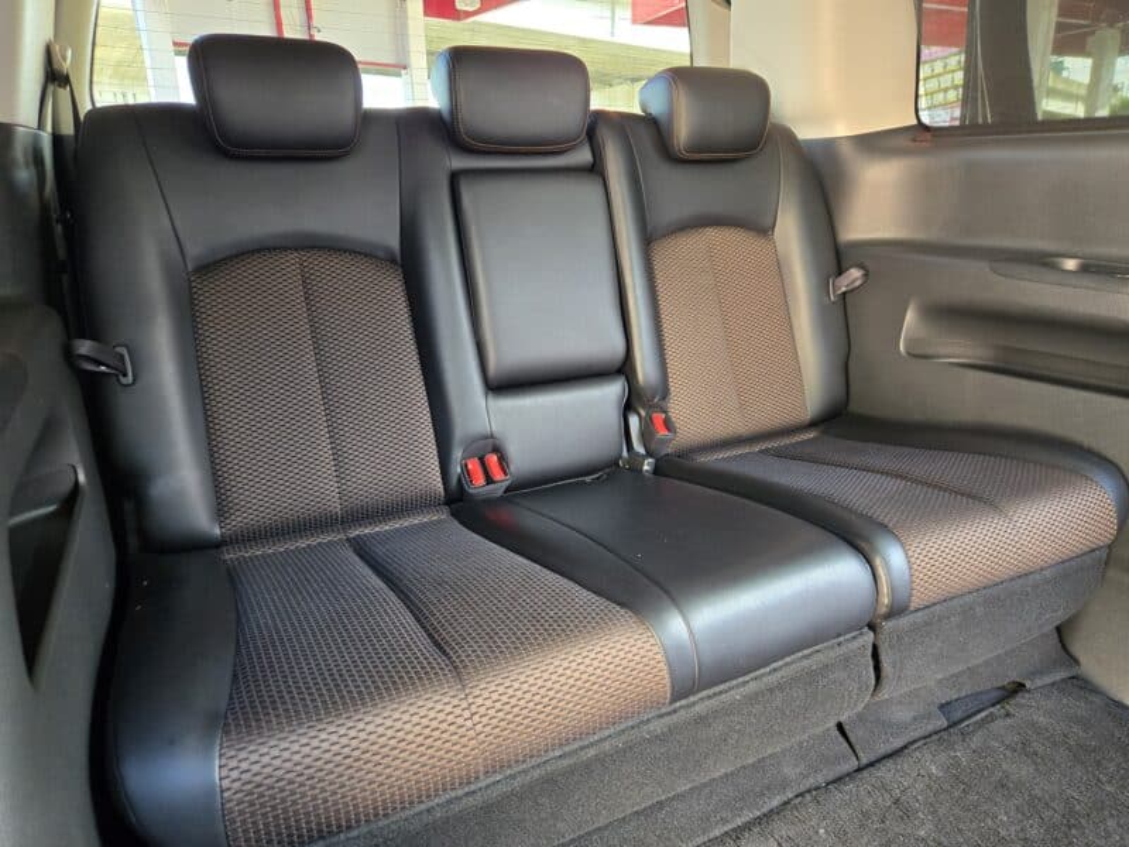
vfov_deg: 58.9
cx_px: 564
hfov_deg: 73.9
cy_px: 424
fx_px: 750
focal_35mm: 23
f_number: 1.8
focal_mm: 5.4
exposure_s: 1/100
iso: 400
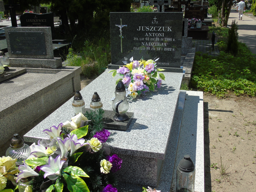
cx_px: 128
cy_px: 96
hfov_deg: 54.0
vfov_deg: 41.8
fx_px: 251
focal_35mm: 34
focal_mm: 6.1
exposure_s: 1/800
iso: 80
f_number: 3.8
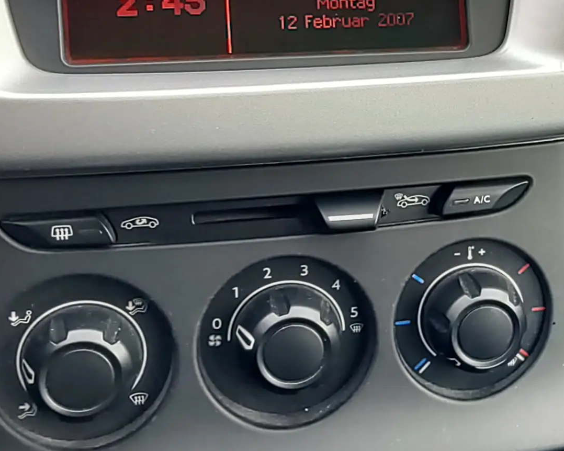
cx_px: 626
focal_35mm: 80
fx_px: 1335
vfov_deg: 19.1
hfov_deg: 22.5
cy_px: 117
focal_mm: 5.56
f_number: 1.8
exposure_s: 1/214
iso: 100
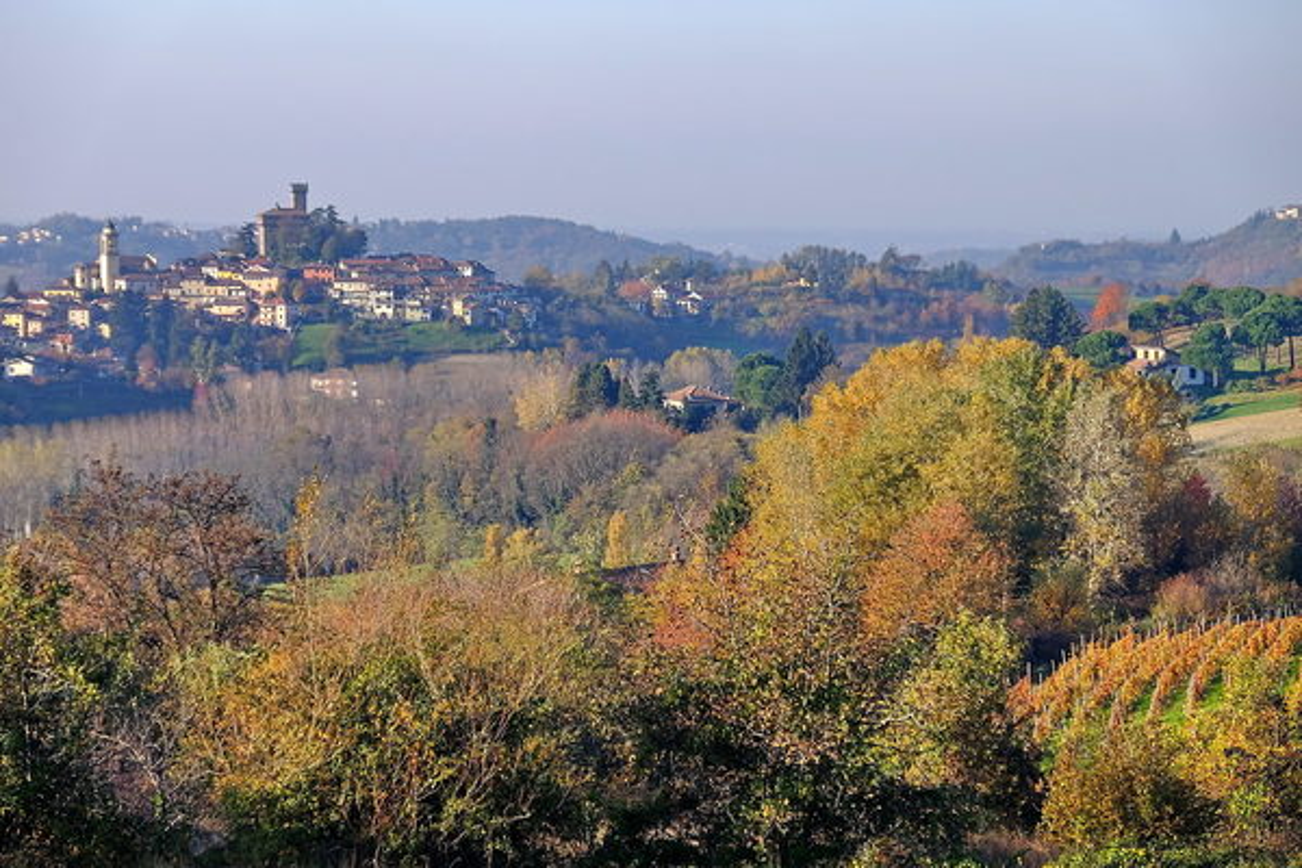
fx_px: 3797
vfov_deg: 13.0
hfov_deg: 19.5
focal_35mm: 105
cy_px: 434
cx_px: 651
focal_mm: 70.2
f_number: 5.3
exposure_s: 1/280
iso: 320
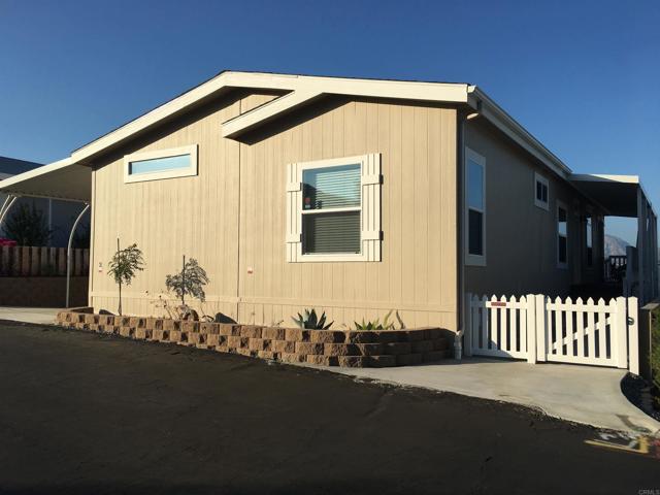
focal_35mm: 29
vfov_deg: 48.2
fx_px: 553
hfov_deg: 61.7
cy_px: 248
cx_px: 330
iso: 25
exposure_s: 1/2331
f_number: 2.2
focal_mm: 4.15
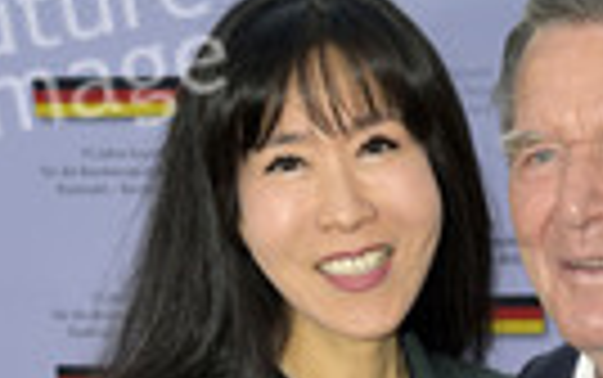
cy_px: 742
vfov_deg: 8.2
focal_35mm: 152
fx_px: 2500
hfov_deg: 13.7
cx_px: 486
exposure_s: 1/250
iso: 400
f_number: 11
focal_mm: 50
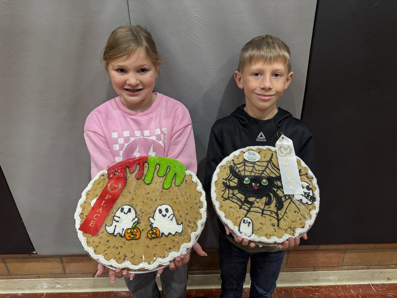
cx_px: 198
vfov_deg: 56.8
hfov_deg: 71.6
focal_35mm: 24
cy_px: 149
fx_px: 275
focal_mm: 6.76
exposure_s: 1/120
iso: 160
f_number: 1.78
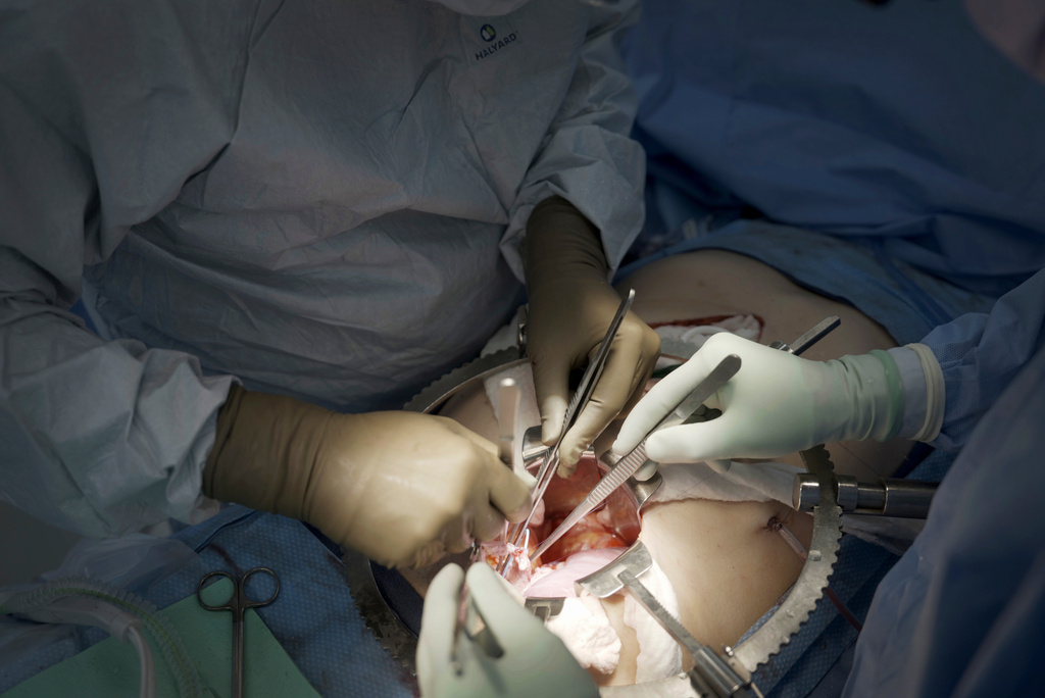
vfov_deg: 34.3
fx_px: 1133
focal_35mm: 39
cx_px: 522
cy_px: 349
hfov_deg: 49.5
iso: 250
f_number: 2.8
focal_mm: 39
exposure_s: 1/50
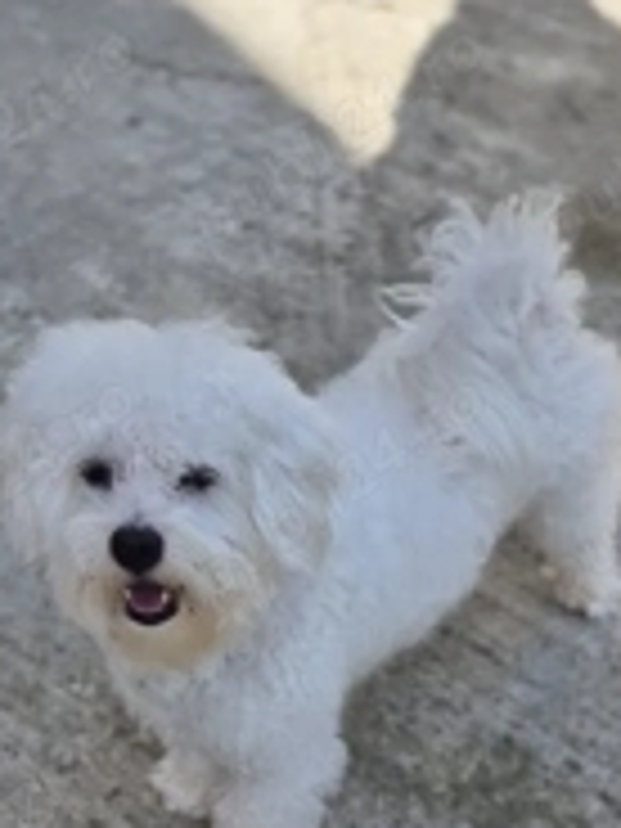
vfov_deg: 33.6
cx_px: 428
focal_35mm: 50
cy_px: 896
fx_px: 1196
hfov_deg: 28.9
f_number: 1.8
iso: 80
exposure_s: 1/2000
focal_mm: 5.4
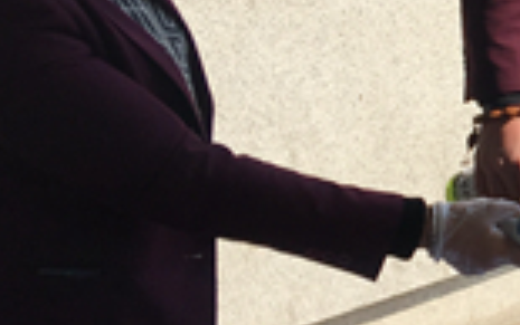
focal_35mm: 119
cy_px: 131
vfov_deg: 11.0
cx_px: 872
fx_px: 1687
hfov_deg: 15.5
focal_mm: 4.15
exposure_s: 1/1241
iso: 25
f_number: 2.2
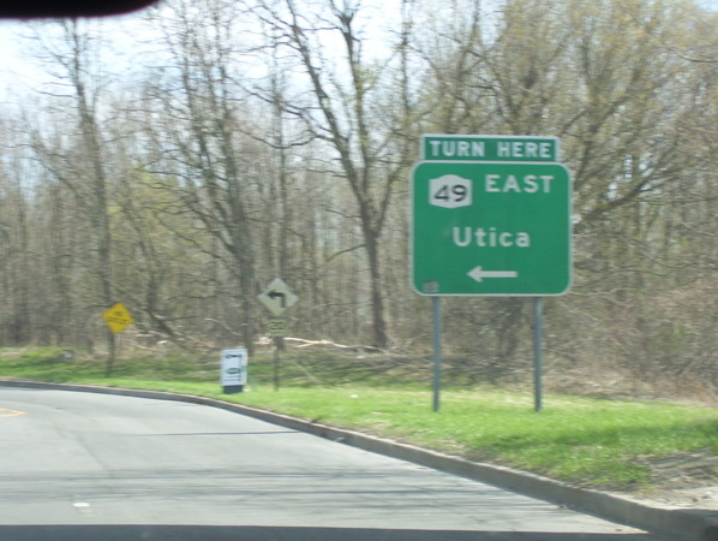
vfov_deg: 13.7
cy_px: 270
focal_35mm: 108
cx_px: 359
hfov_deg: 18.2
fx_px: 2243
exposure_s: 1/250
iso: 100
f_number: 4.6
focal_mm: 18
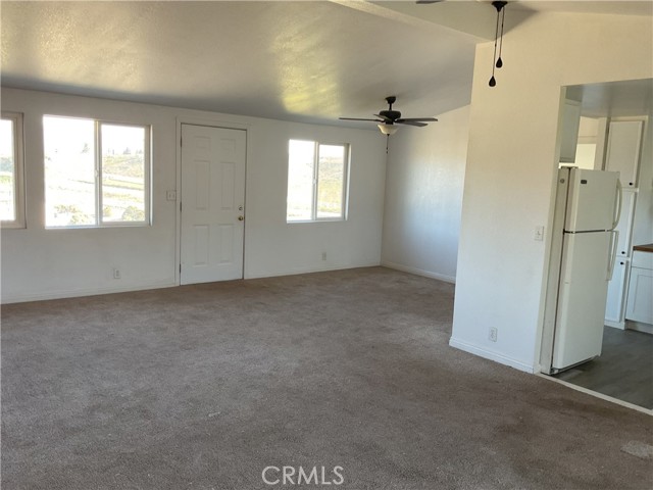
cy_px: 245
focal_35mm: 29
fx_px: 547
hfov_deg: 61.7
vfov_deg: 48.2
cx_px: 326
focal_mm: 3
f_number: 1.8
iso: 40
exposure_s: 1/60
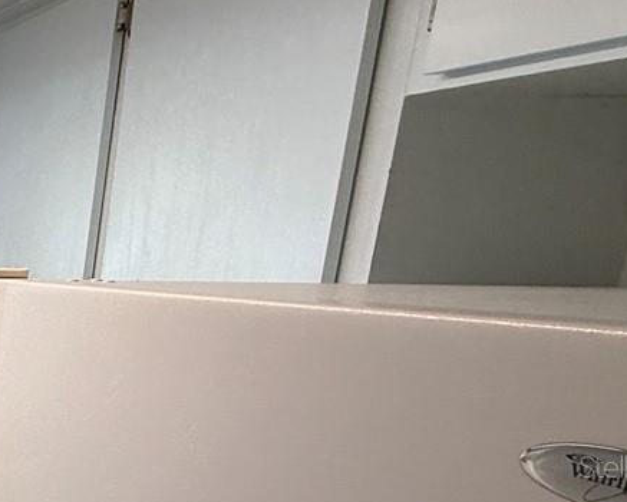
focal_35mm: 50
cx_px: -433
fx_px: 928
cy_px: 466
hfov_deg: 23.8
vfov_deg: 28.9
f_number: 2.2
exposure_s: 1/120
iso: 125
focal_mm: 2.22
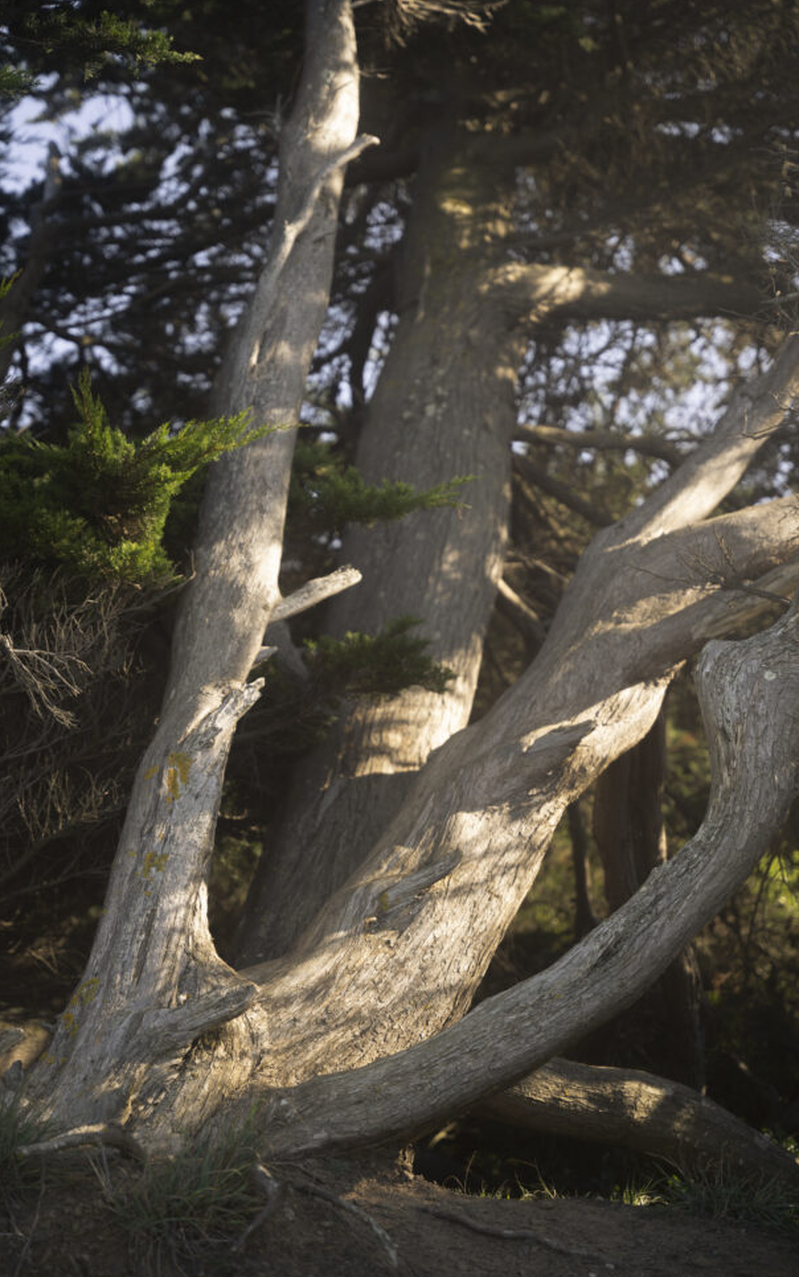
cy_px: 639
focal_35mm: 72
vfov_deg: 28.6
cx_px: 394
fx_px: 2508
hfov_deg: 18.1
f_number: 2.8
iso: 100
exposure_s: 1/400
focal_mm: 70
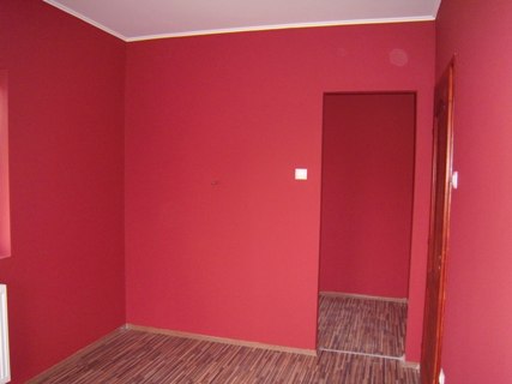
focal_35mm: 28
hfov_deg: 63.5
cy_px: 192
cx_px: 256
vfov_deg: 49.7
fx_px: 414
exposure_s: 1/30
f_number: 2.8
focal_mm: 6
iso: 640
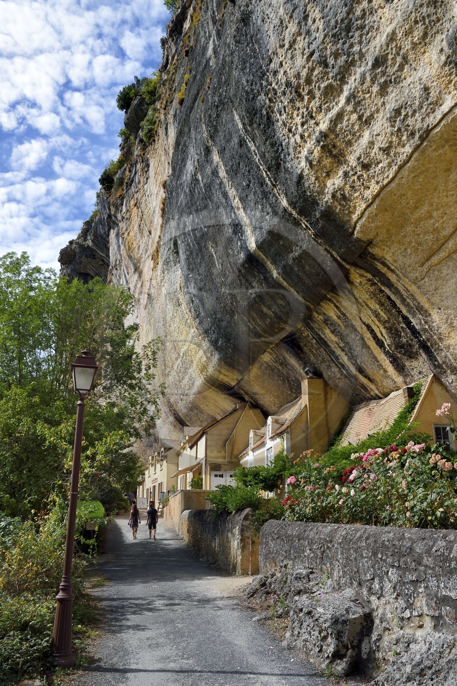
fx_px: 610
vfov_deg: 58.7
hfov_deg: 41.1
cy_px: 343
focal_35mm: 32
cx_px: 228
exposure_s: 1/250
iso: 200
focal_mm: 32
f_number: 16
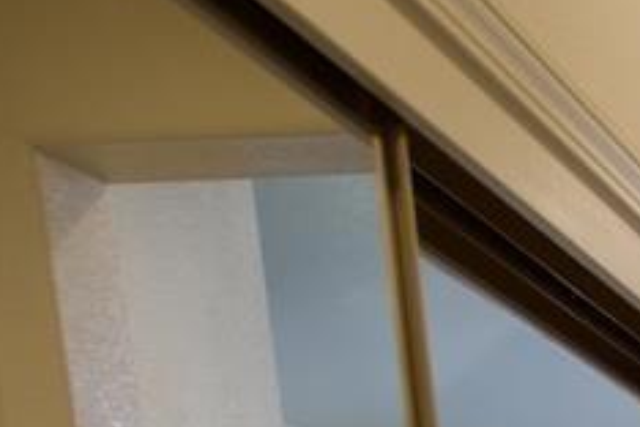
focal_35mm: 104
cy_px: 1273
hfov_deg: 15.6
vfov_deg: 10.0
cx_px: 1277
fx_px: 1849
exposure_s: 1/50
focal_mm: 10
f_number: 3.5
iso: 100
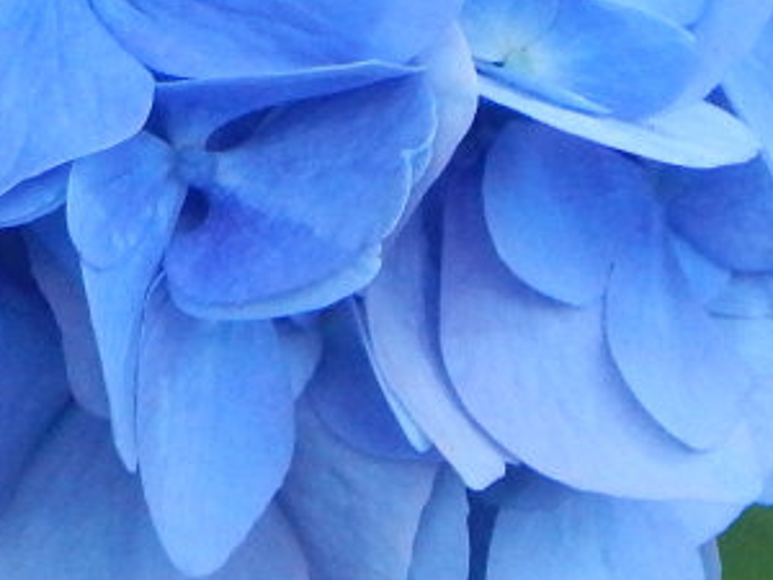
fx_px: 6431
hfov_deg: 6.8
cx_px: -307
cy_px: -567
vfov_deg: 5.1
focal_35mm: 288
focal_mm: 9.7
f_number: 3.8
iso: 400
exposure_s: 1/200
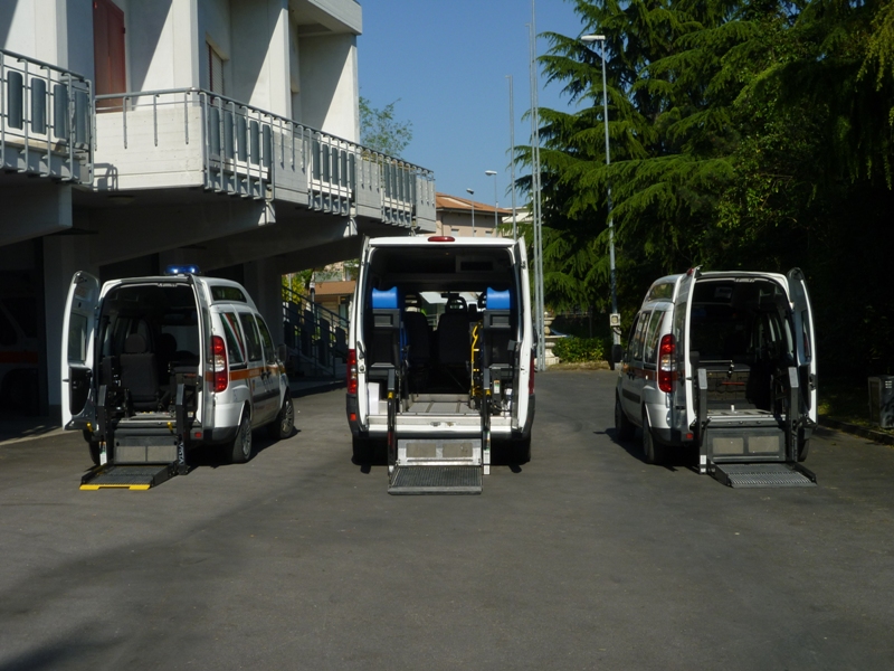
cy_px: 336
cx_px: 447
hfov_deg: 38.2
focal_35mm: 50
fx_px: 1291
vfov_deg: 29.1
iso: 80
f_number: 6.3
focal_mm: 8.8
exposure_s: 1/500
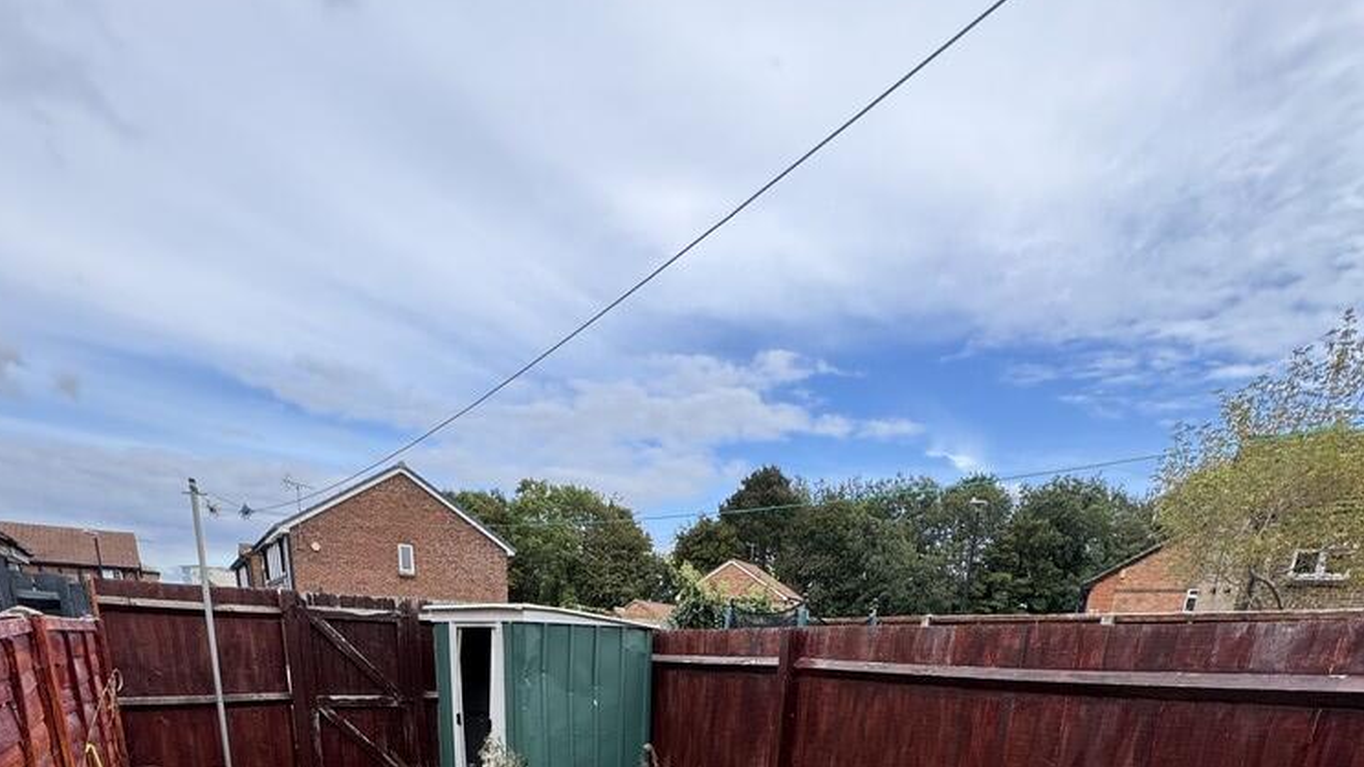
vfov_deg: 40.4
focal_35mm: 21
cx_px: 662
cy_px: 888
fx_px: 759
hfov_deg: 83.8
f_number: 2.2
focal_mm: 2.22
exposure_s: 1/334
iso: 40
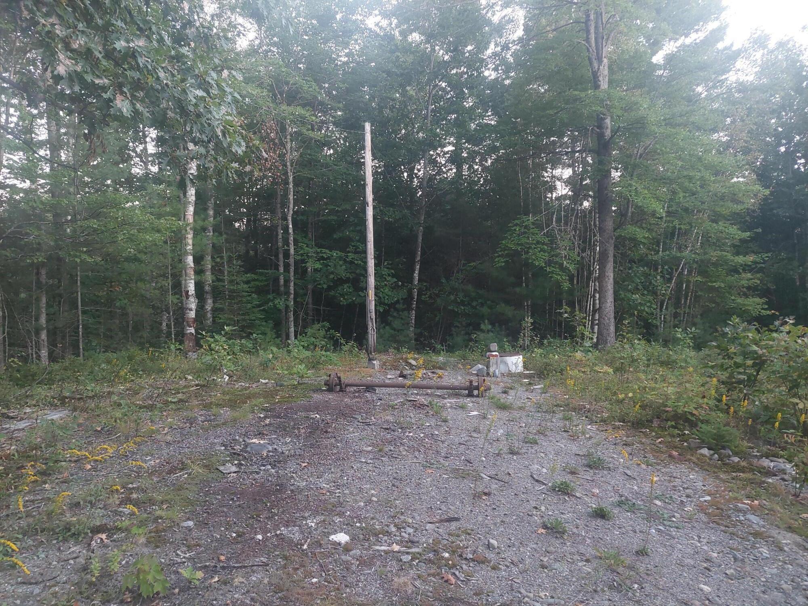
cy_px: 303
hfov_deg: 71.6
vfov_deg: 56.8
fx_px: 560
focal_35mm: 24
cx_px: 404
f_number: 1.8
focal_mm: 5.23
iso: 400
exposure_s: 1/30
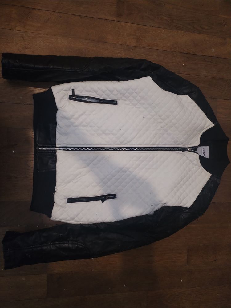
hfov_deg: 53.1
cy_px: 154
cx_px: 116
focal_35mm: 26
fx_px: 231
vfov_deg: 67.3
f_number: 1.8
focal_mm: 4.75
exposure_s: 1/25
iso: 1090
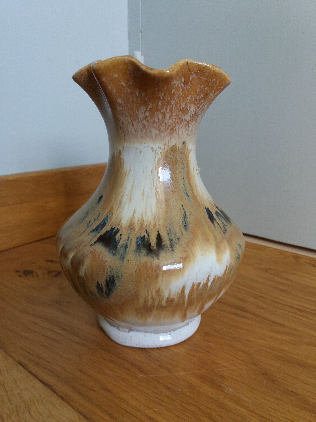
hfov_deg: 49.7
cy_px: 211
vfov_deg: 63.4
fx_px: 341
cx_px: 158
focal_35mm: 28
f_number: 1.9
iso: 125
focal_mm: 3.7
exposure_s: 1/30
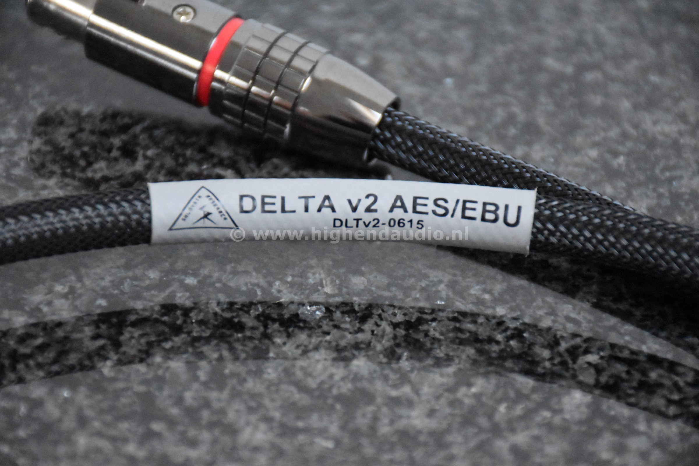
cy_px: 233
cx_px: 350
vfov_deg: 6.5
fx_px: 4077
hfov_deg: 9.8
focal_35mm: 210
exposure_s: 1/125
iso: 10000
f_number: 5.6
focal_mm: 140
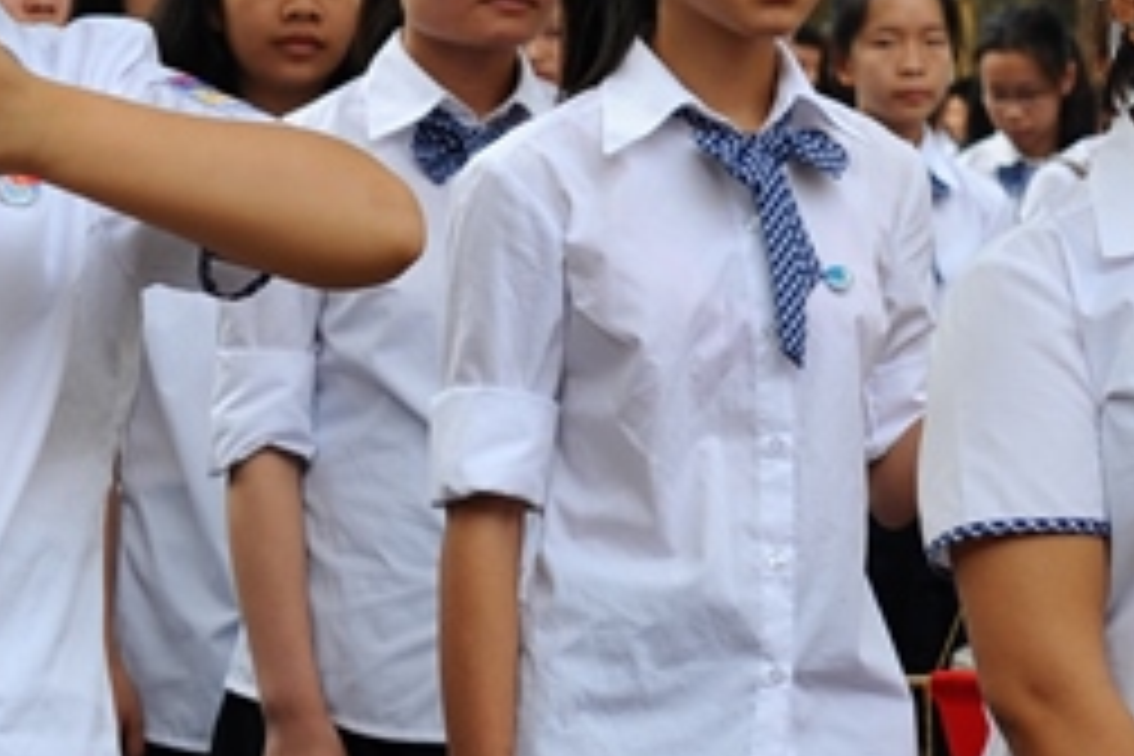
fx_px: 4473
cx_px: 1660
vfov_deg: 9.4
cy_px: -344
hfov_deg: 13.7
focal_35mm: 142
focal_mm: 35
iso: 200
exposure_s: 1/400
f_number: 4.5
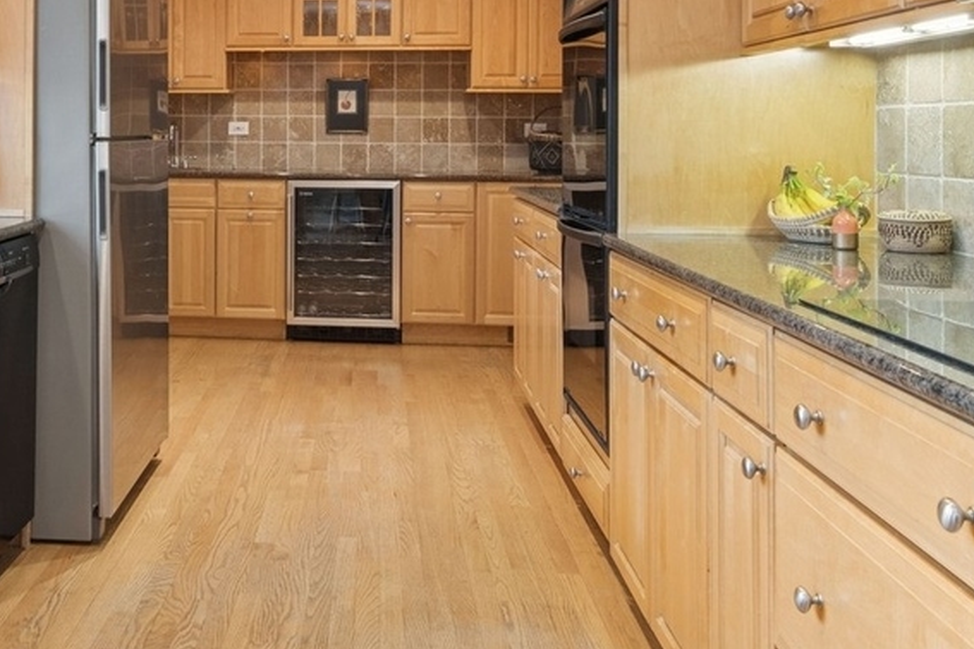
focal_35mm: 40
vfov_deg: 32.4
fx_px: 1082
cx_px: 220
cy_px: 120
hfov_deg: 46.4
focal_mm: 14
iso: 200
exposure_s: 1/15
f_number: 9.5
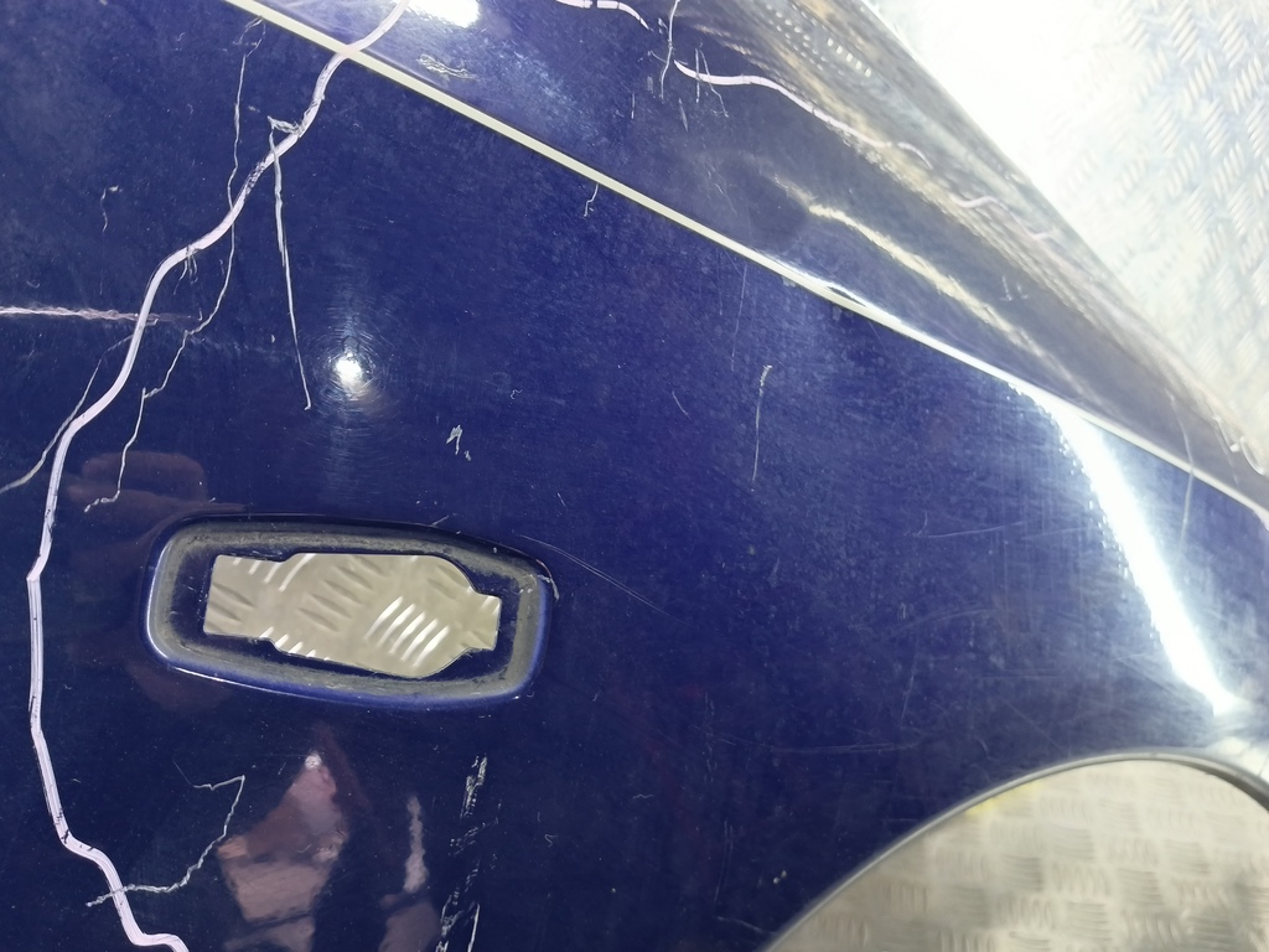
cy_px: 476
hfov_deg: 73.9
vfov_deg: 58.9
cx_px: 634
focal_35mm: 23
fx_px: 843
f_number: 1.6
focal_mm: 4.11
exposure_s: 1/33.3
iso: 310
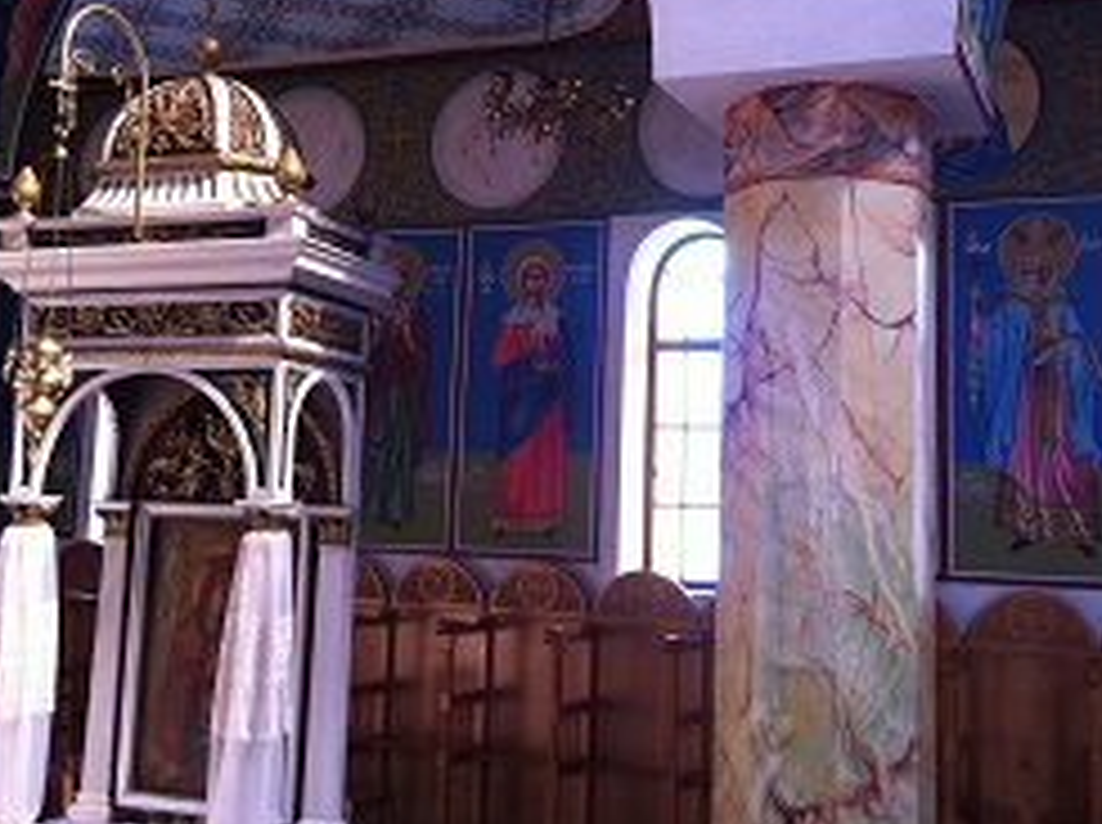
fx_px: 1589
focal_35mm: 50
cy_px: 304
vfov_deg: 28.9
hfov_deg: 38.2
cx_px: 504
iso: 160
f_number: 2.8
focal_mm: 3.85
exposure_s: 1/15
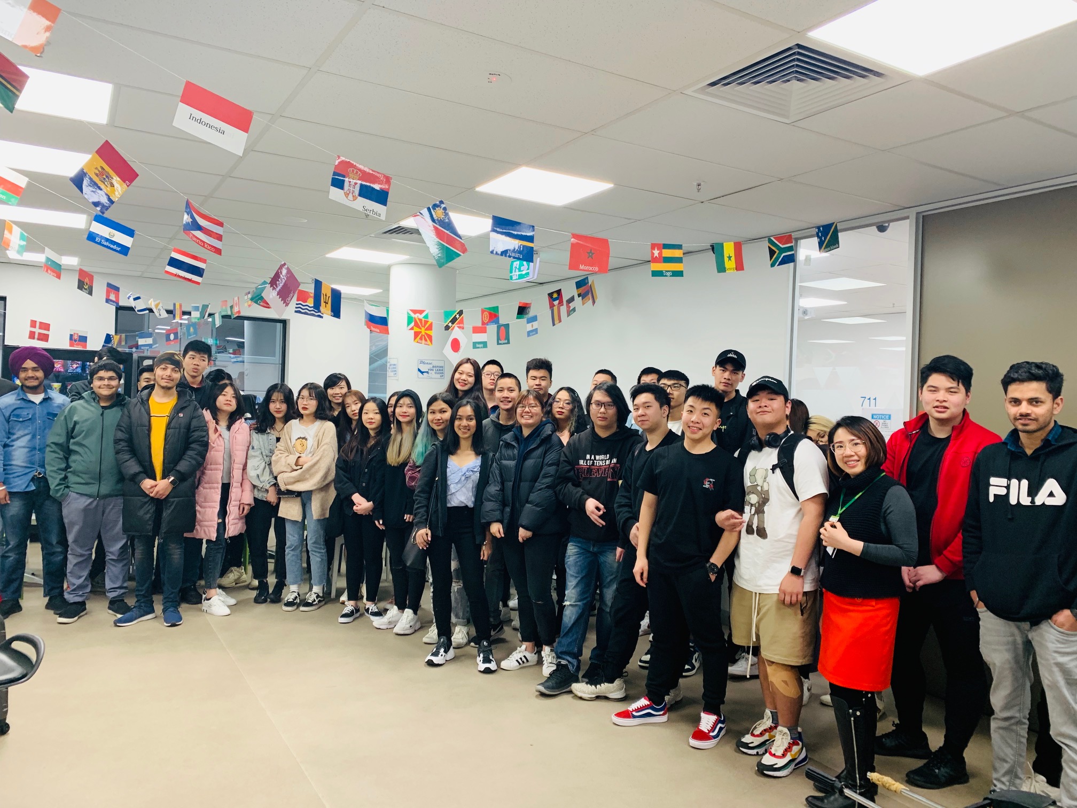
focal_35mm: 26
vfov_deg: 53.1
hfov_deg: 67.3
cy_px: 404
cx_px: 538
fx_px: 809
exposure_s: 1/50
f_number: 1.8
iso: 100
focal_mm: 4.25
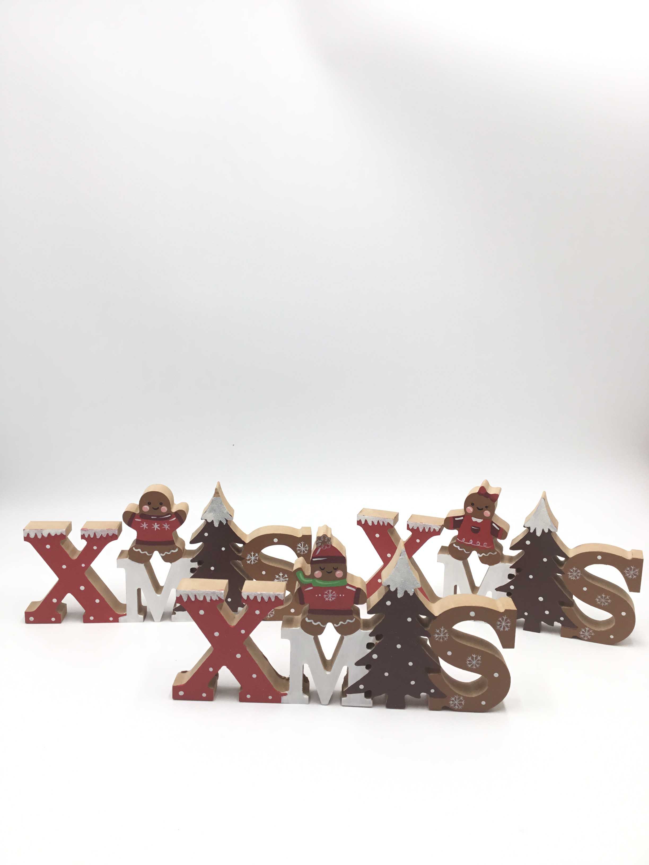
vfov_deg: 58.4
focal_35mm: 31
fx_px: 775
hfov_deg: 45.4
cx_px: 324
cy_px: 432
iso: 25
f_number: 2.4
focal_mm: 3.3
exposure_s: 1/142
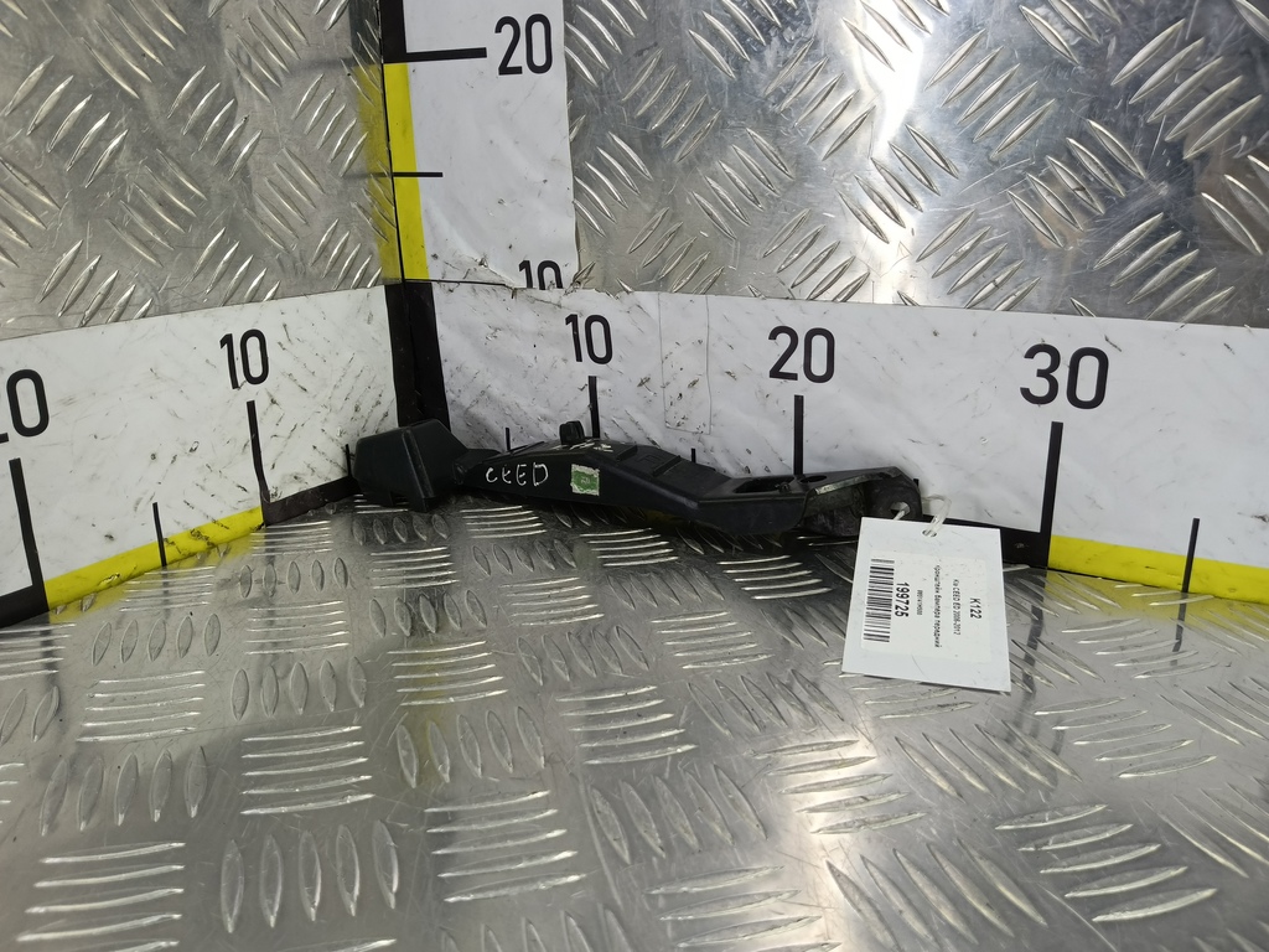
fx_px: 843
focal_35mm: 23
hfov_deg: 73.9
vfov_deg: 58.9
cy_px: 476
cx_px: 634
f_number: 1.6
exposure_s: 1/50
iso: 108
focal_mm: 4.11
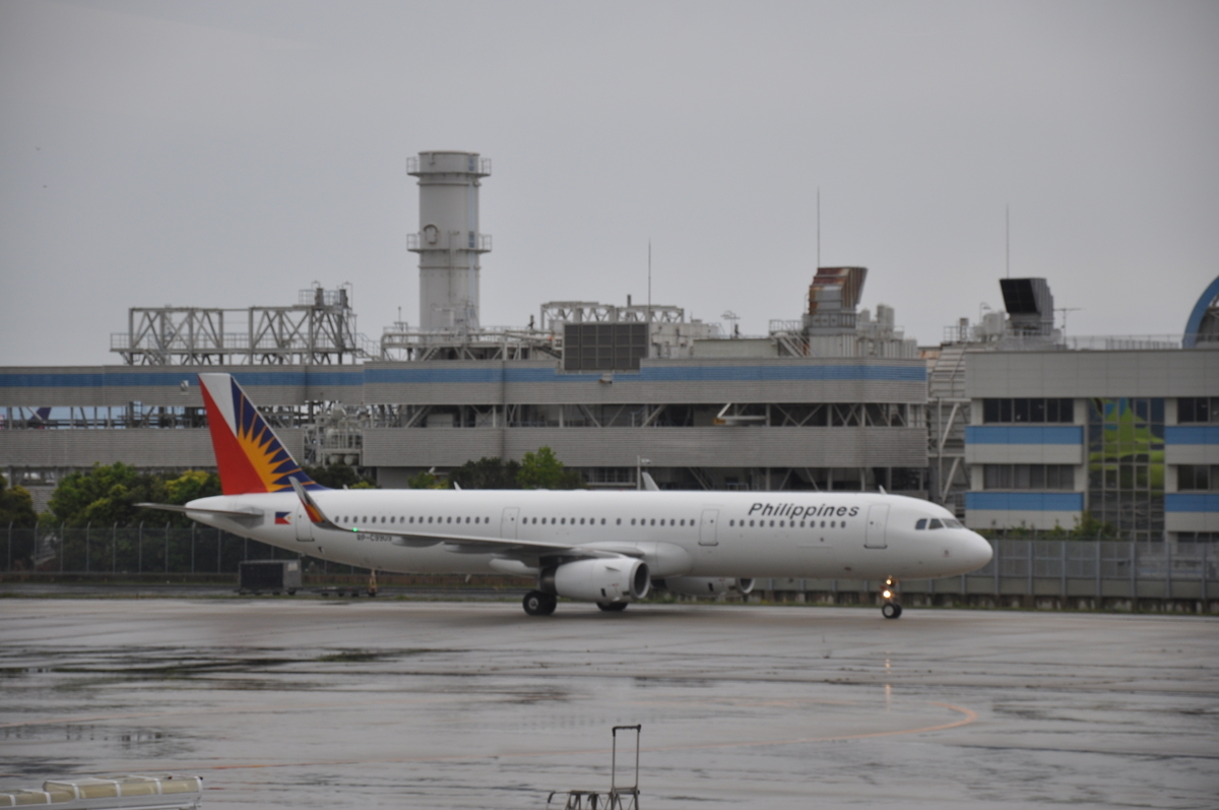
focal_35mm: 158
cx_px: 610
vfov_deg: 8.7
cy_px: 405
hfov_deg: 13.1
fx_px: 5327
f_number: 6.3
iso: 200
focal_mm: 105
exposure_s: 1/160
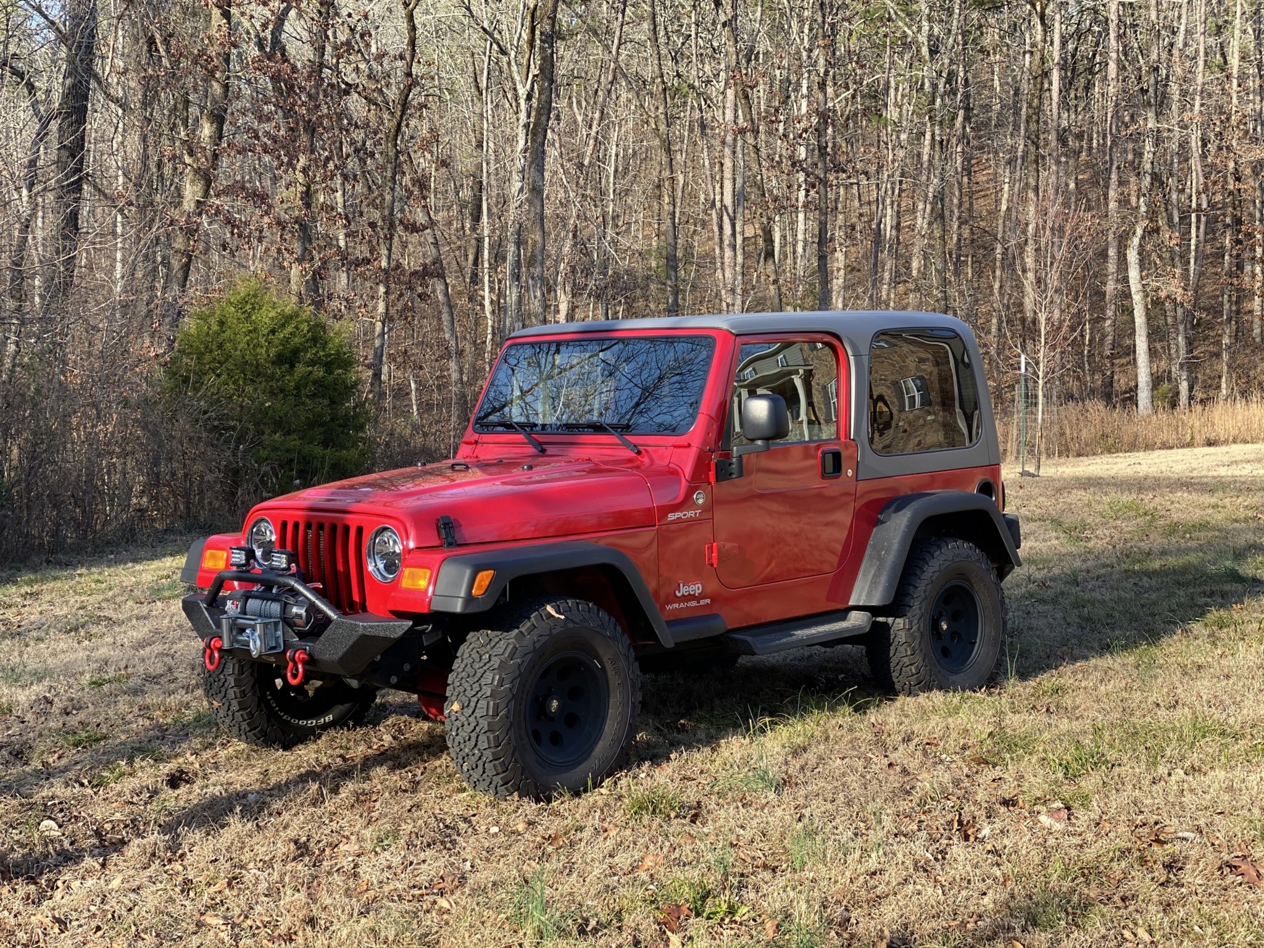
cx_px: 632
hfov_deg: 36.8
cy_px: 474
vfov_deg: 28.0
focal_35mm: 52
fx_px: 1899
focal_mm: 6
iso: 20
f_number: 2
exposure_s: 1/231
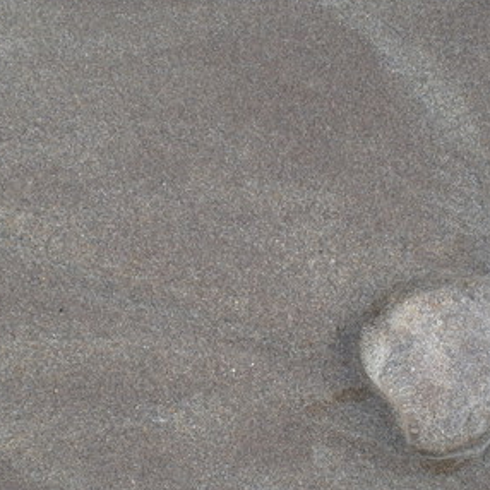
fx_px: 3203
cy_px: 317
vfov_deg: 8.7
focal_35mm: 200
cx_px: 252
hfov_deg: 8.7
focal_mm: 17.8
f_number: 5.4
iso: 80
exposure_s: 1/200
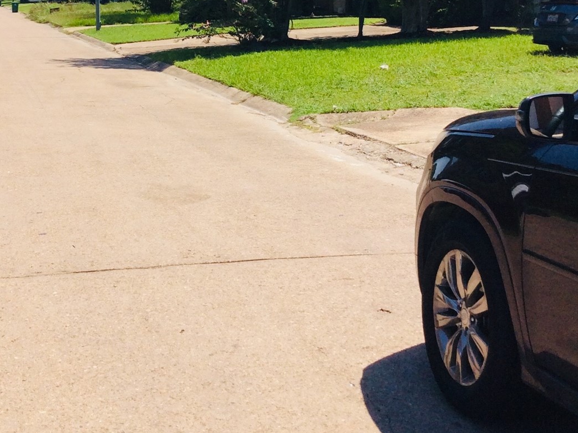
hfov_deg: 30.6
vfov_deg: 22.4
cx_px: 220
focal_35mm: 63
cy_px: 3
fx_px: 1052
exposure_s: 1/1908
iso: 32
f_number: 2.4
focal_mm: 3.3
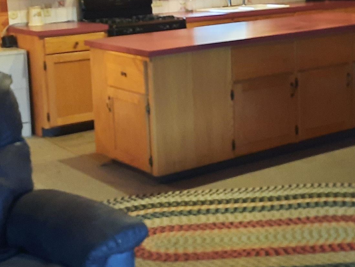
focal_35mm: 70
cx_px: 176
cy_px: 79
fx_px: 718
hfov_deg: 27.8
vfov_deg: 20.9
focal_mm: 4.6
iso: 500
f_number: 2
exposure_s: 1/24
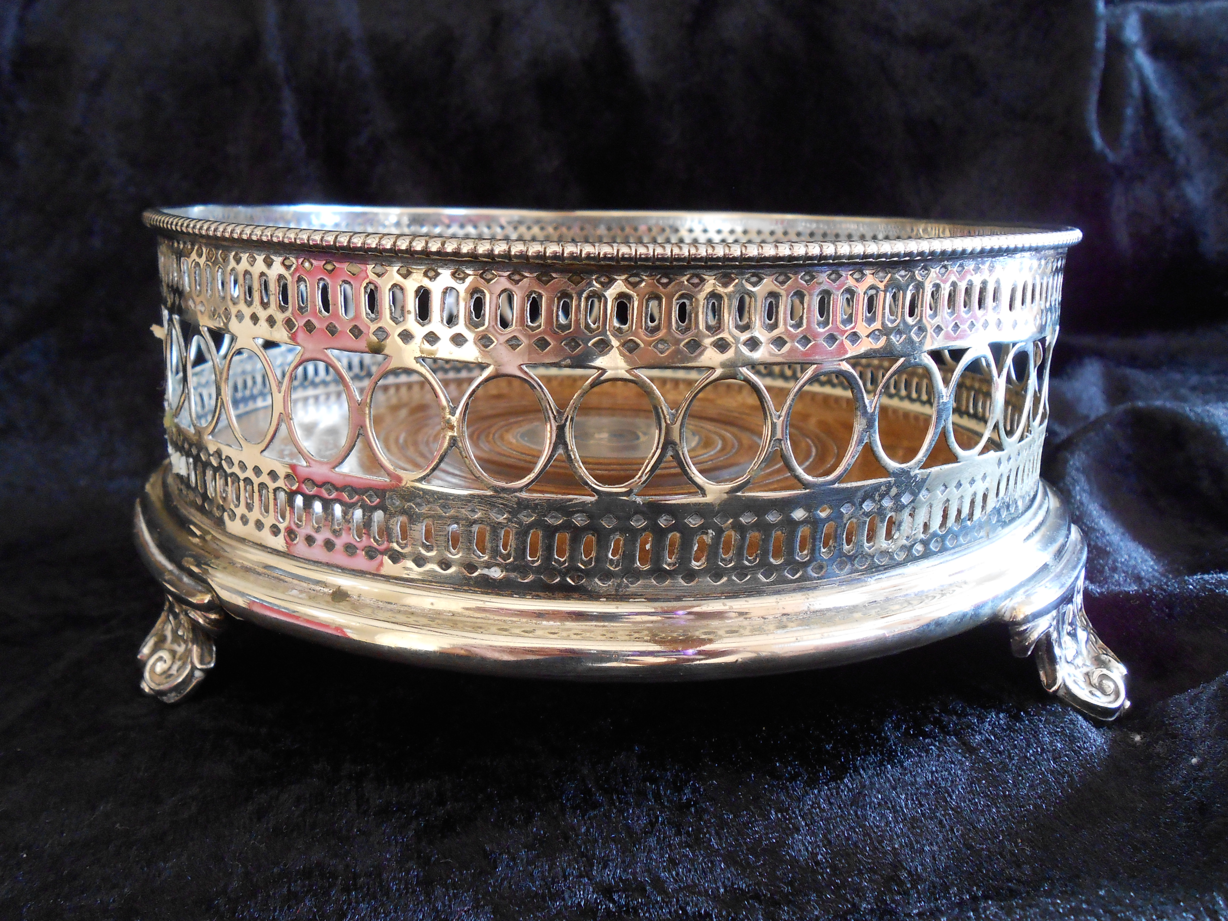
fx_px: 1064
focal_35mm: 30
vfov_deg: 46.8
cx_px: 614
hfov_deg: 60.0
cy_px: 460
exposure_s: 1/30
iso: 250
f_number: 3.8
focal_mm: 5.3
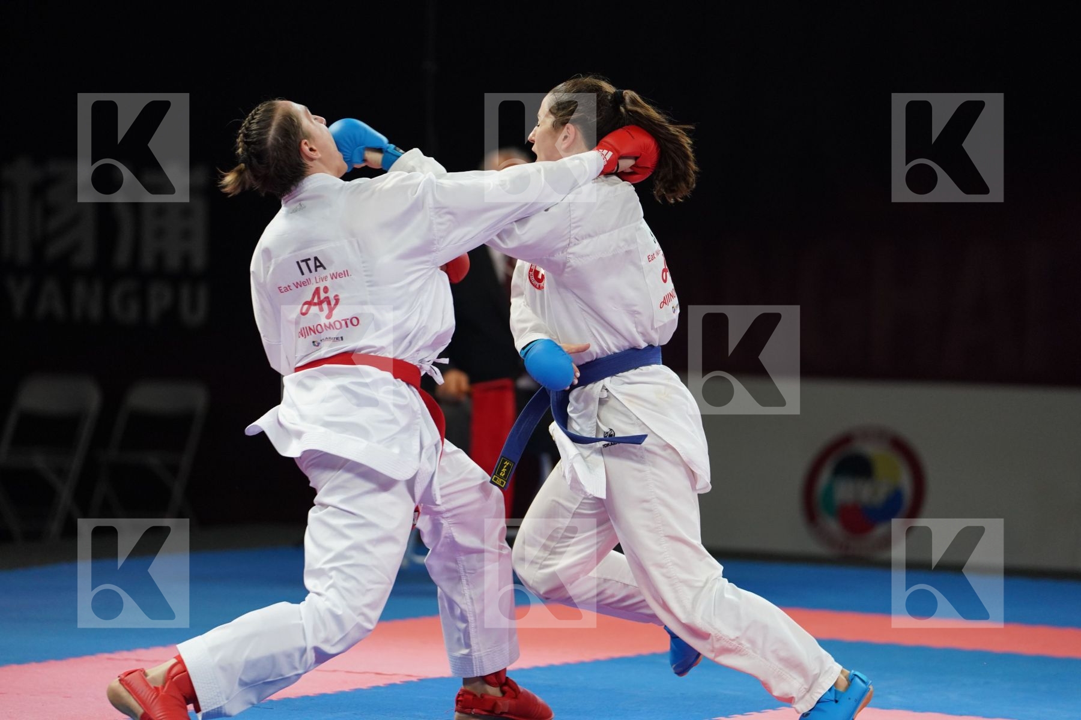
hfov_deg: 10.3
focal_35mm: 200
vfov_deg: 6.9
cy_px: 360
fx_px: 6005
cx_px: 540
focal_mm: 200
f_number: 2.8
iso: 2000
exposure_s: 1/1000
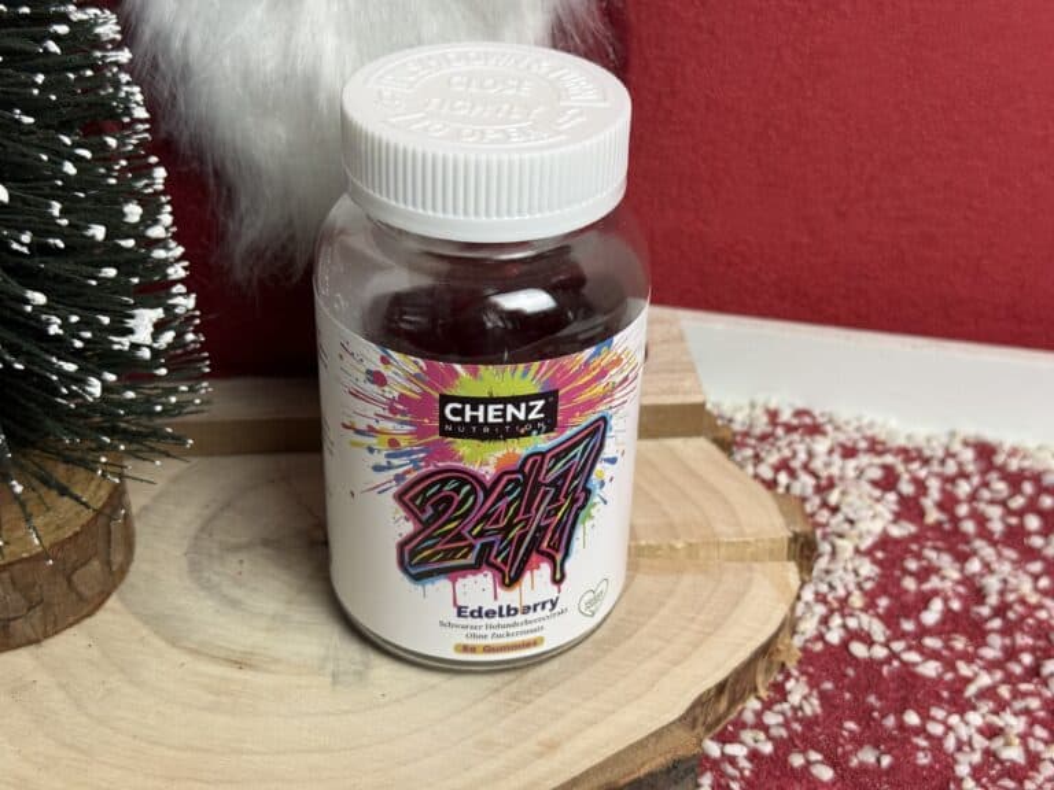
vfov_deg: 30.3
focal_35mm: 48
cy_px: 395
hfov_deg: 39.7
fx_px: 1462
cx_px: 527
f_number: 1.78
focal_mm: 6.76
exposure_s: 1/100
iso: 100
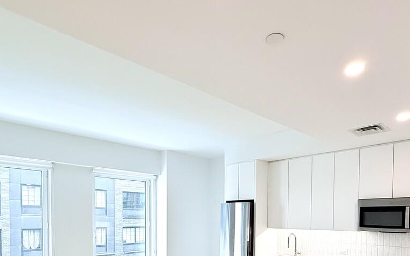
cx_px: 216
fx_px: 291
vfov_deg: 43.6
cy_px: 229
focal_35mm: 26
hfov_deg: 70.4
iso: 100
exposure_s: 1/120
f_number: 2.2
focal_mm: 2.22
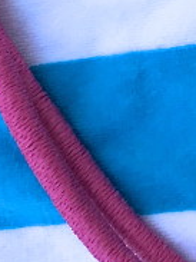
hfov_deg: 8.3
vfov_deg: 11.8
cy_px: -86
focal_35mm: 162
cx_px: 485
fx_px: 1224
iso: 25
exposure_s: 1/130
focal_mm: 4.15
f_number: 2.2
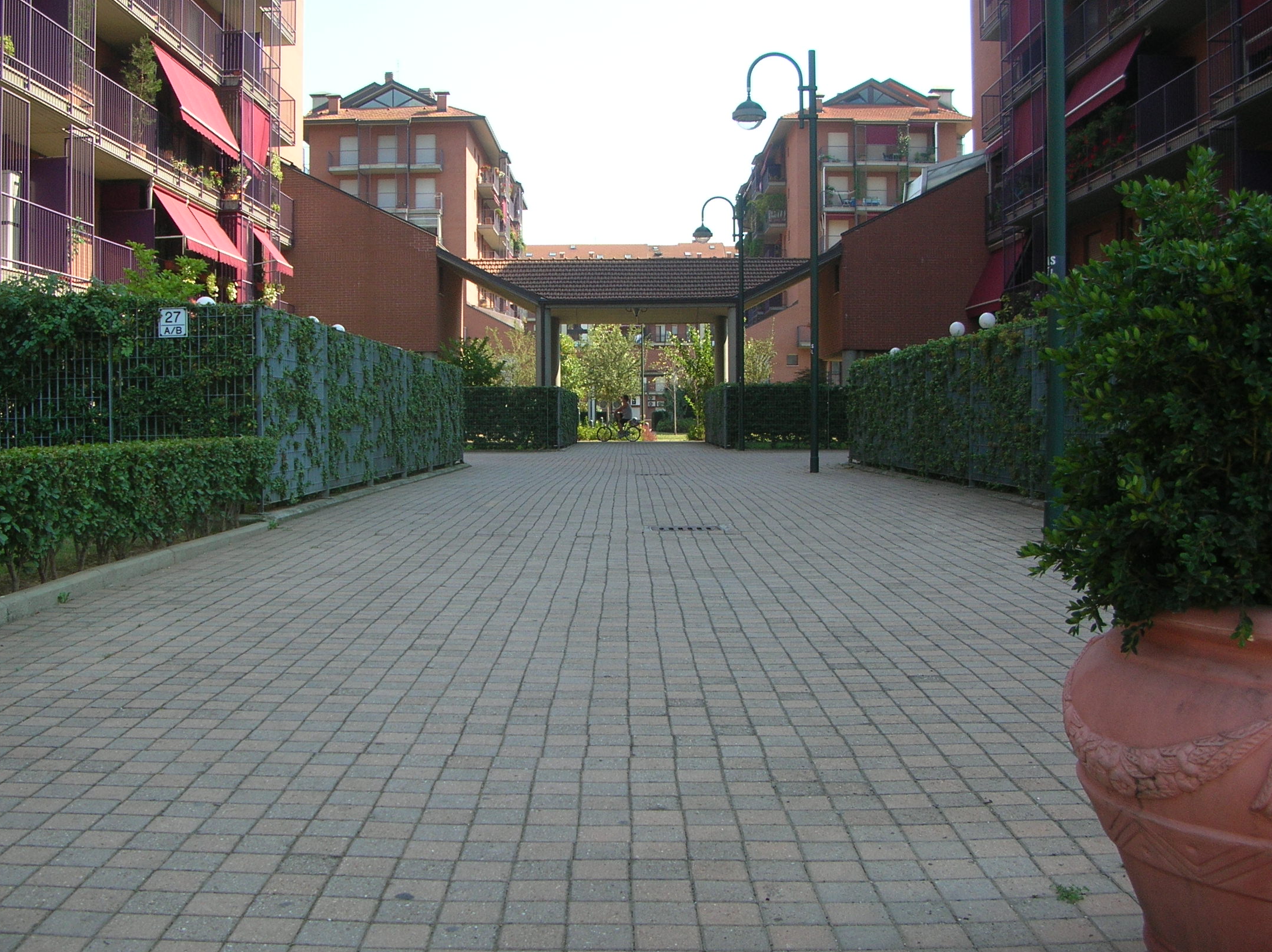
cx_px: 607
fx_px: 1358
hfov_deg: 50.2
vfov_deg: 38.6
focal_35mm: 37
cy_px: 479
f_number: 2.8
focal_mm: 5.8
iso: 50
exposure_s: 1/309
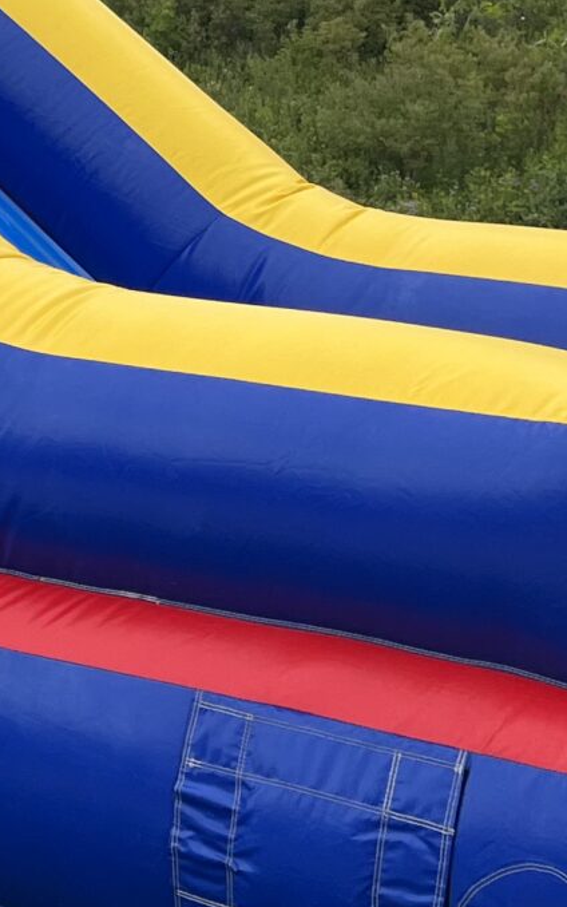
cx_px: -610
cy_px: -45
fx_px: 2570
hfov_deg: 11.3
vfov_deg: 19.3
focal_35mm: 104
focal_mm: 5.1
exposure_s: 1/3413
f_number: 1.6
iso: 50
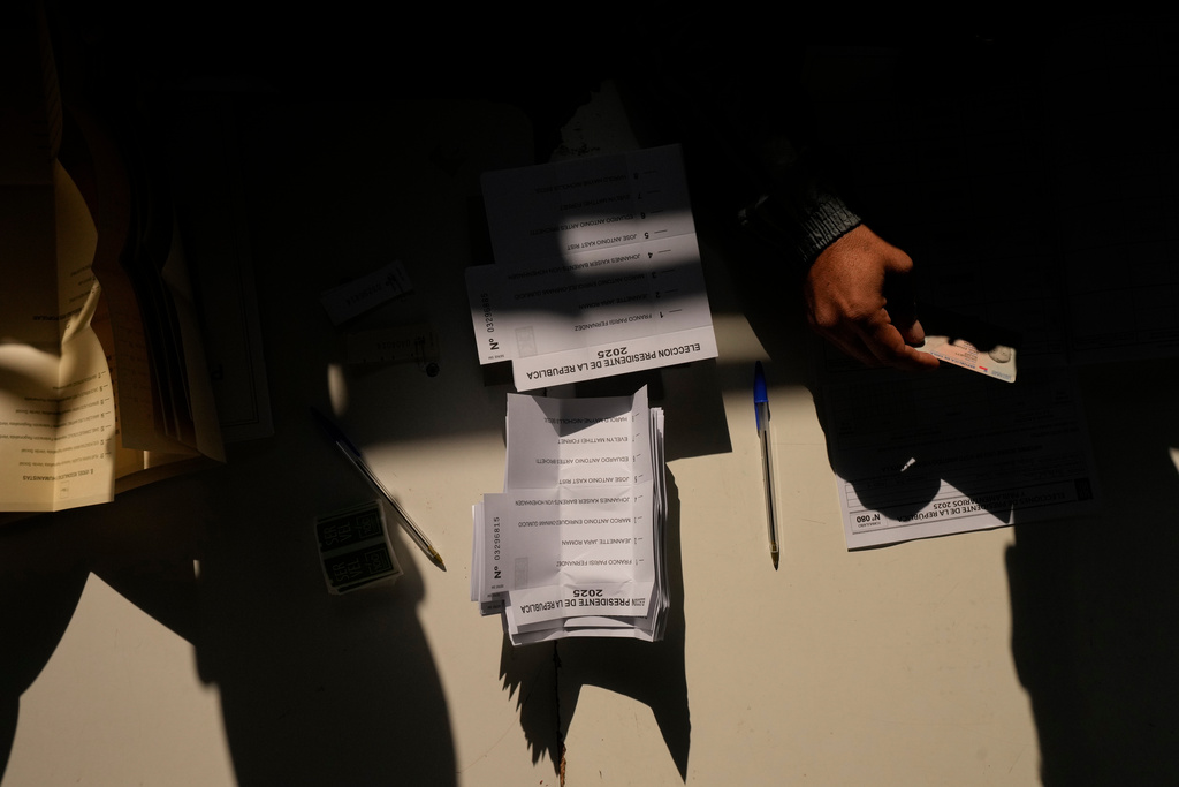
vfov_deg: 73.8
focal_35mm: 16
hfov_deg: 96.7
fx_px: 524
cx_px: 590
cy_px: 394
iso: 1250
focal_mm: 16
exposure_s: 1/8000
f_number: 9
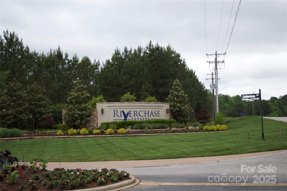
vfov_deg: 26.4
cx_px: 144
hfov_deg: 38.9
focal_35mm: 51
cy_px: 96
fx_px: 406
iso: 100
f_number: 5
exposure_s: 1/200
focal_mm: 34
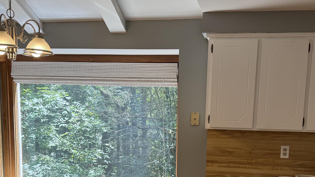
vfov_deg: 27.0
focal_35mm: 43
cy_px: 148
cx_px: 169
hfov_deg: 47.3
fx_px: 359
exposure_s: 1/240
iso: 125
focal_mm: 6.76
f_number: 1.78
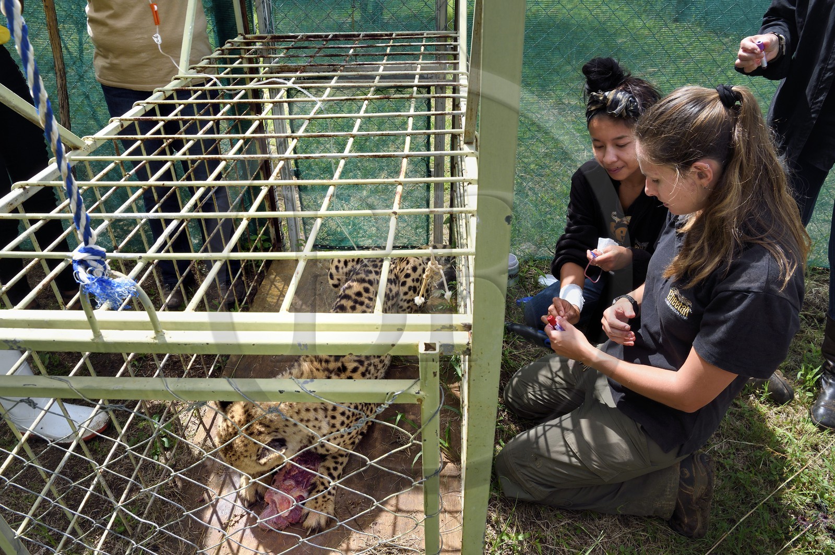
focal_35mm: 24
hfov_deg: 73.8
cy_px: 278
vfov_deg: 53.1
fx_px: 556
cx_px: 418
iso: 400
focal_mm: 24
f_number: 14
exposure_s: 1/200
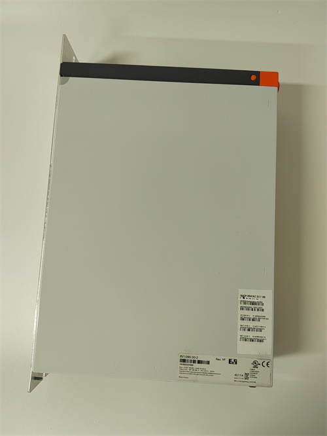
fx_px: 290
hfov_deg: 58.9
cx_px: 164
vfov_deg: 73.9
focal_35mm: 23
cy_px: 218
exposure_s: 1/100
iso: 1666
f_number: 1.9
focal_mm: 5.52
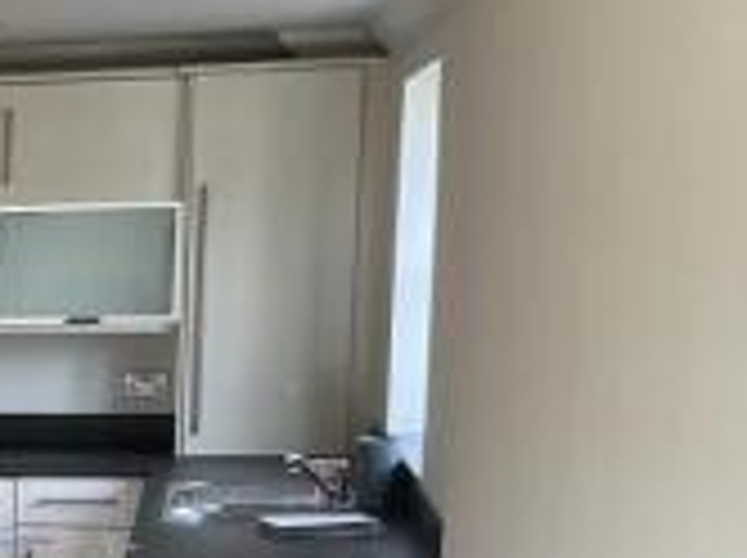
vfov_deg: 14.2
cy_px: 601
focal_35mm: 102
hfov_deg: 16.8
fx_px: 2198
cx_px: -497
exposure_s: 1/122
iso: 64
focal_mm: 3
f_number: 1.8
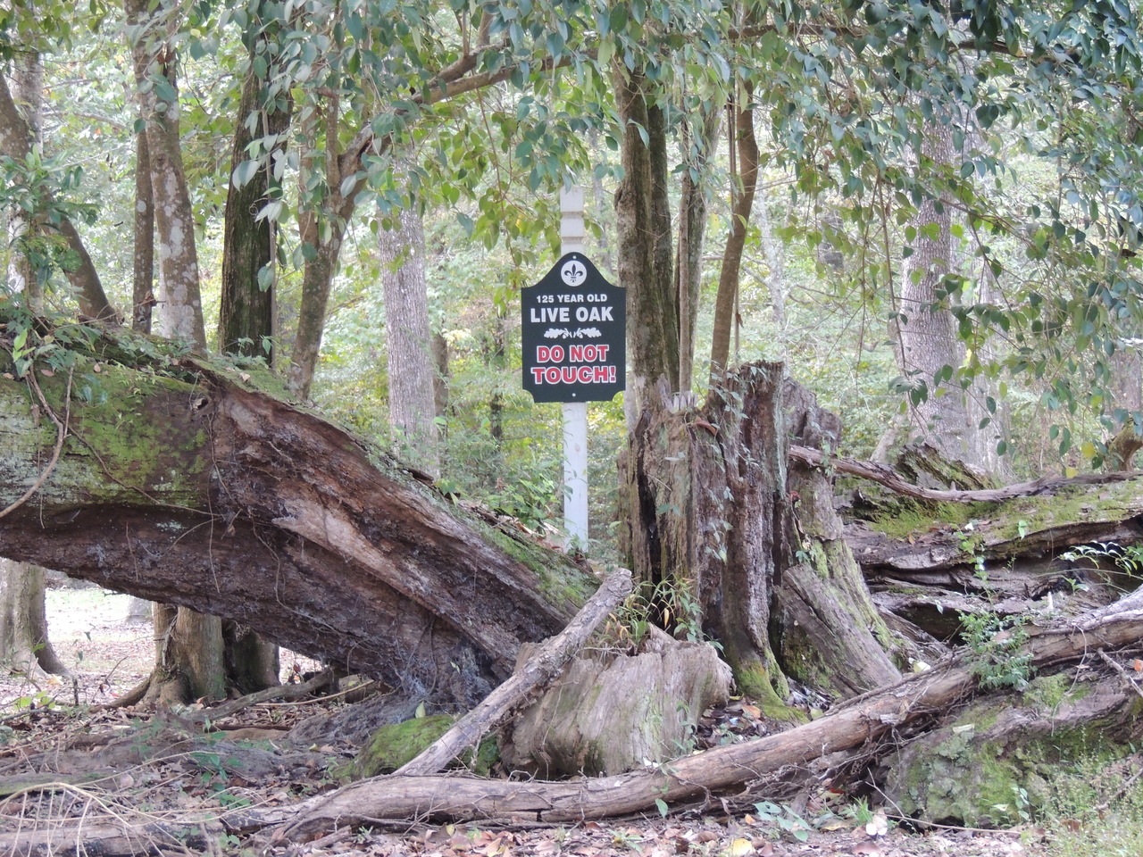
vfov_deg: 14.1
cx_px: 572
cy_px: 428
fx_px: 3467
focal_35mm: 105
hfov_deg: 18.7
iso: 400
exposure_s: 1/25
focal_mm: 18.7
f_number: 4.2
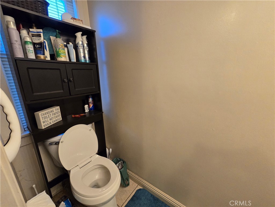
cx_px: 138
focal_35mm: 13
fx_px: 103
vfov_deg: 89.9
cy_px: 104
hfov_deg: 106.2
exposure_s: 1/60
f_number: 2.2
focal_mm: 2.2
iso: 400
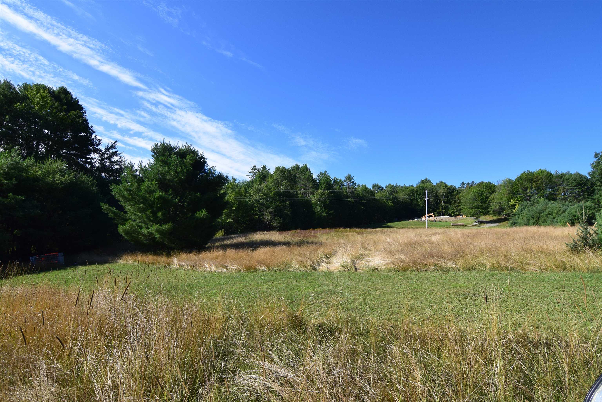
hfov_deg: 92.4
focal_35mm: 17
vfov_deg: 69.7
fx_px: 288
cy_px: 201
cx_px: 301
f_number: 11
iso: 400
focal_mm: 11.5
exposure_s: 1/500
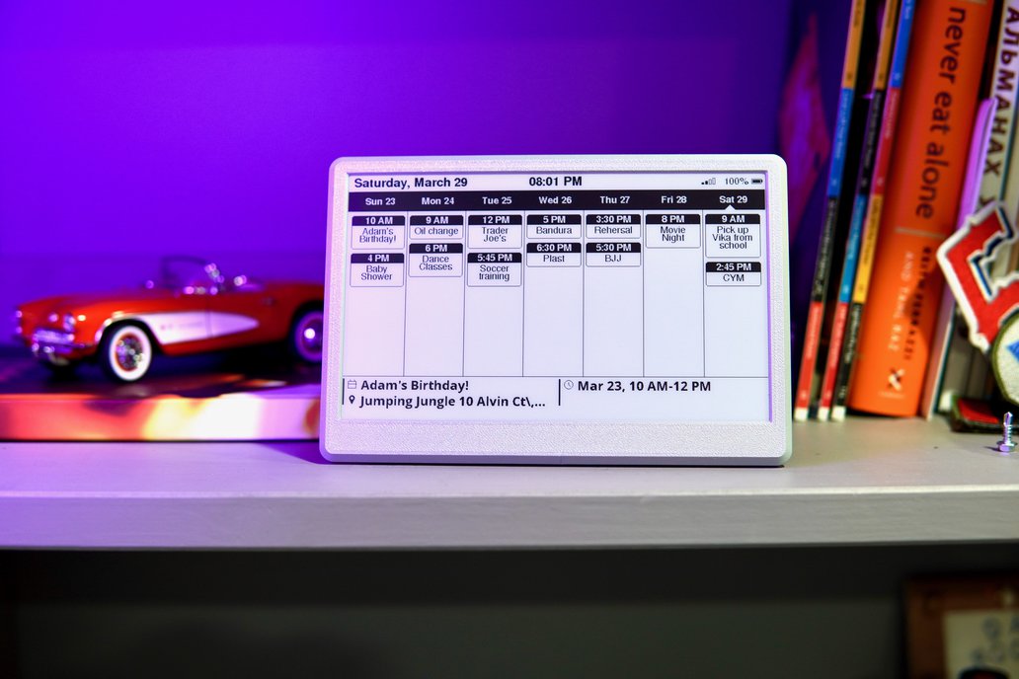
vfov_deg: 29.9
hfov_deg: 43.6
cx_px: 510
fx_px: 1274
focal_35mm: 45
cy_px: 340
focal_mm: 30
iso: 100
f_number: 2.2
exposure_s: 1/50
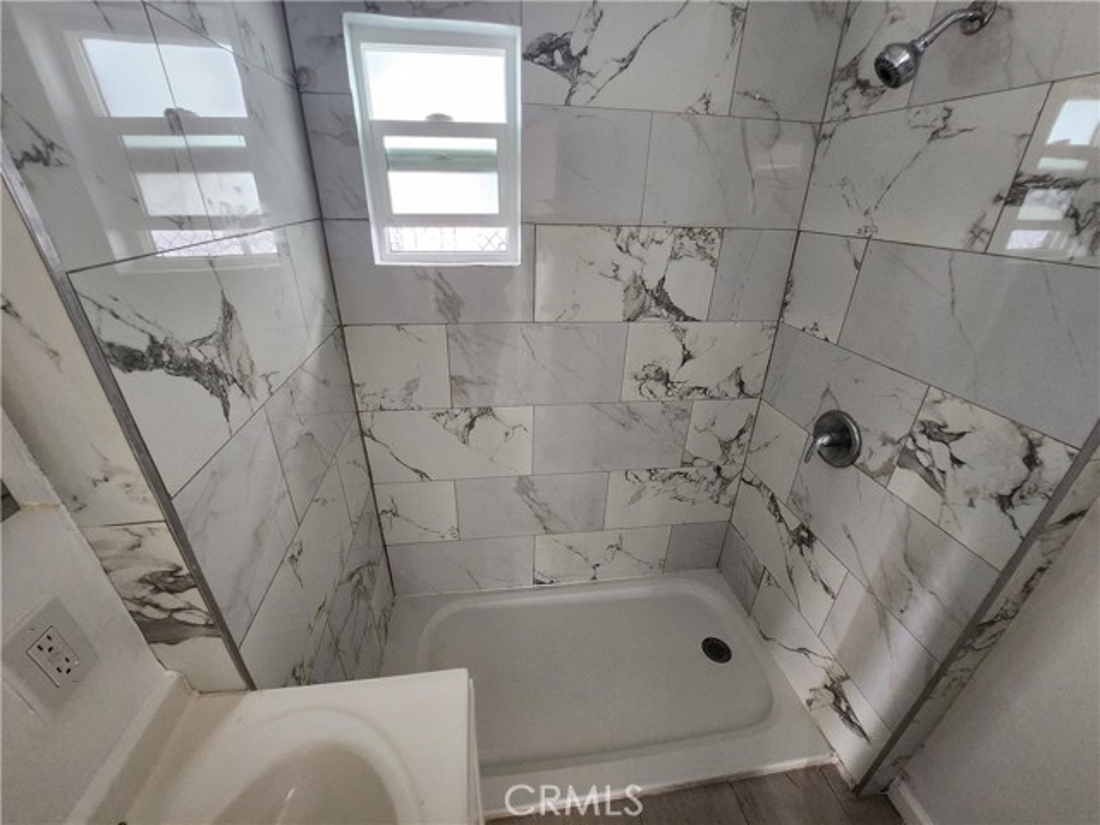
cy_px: 412
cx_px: 550
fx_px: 413
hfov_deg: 106.2
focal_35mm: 13
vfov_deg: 89.9
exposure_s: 1/60
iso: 200
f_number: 2.2
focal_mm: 1.7
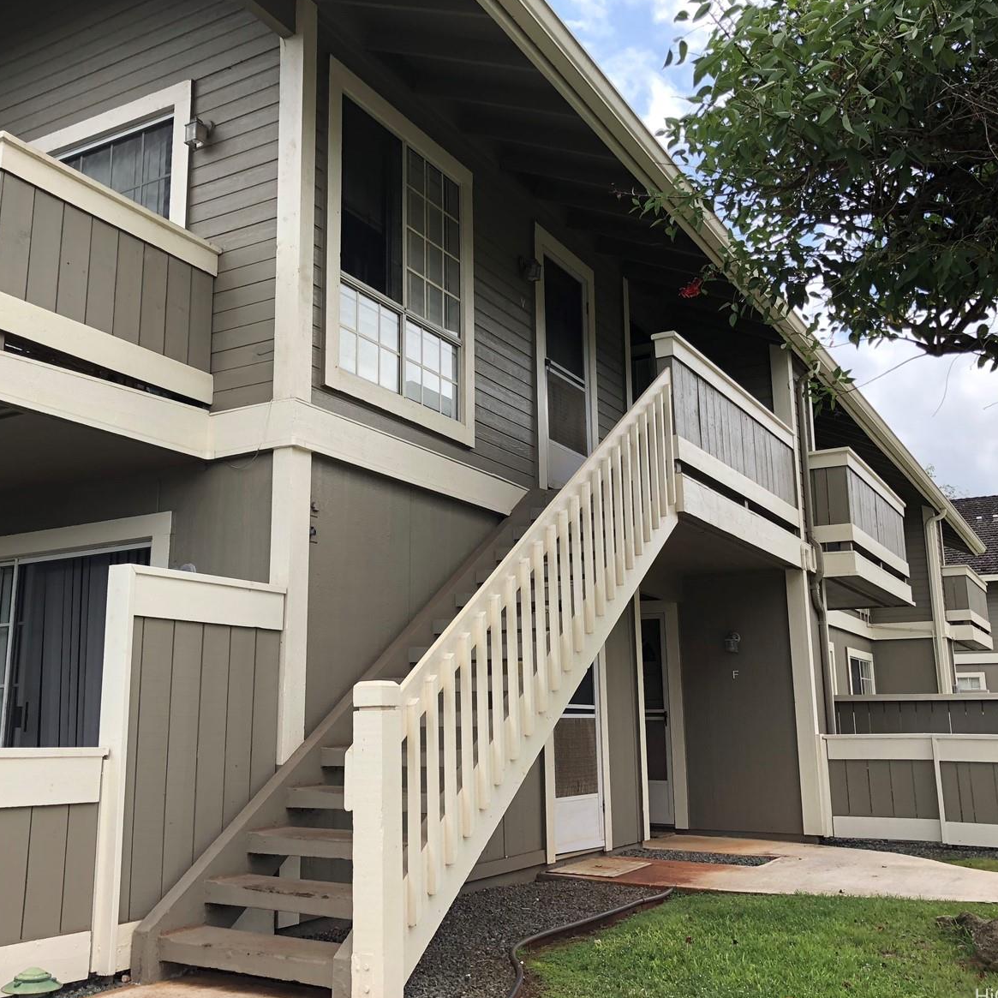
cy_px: 491
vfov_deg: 48.4
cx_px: 416
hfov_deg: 48.3
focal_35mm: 34
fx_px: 1109
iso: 20
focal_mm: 4
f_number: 1.8
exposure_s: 1/592
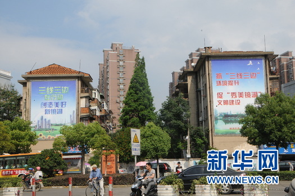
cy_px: 98
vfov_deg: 32.9
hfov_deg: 48.0
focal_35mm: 40
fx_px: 331
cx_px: 148
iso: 400
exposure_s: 1/125
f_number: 25
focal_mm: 27
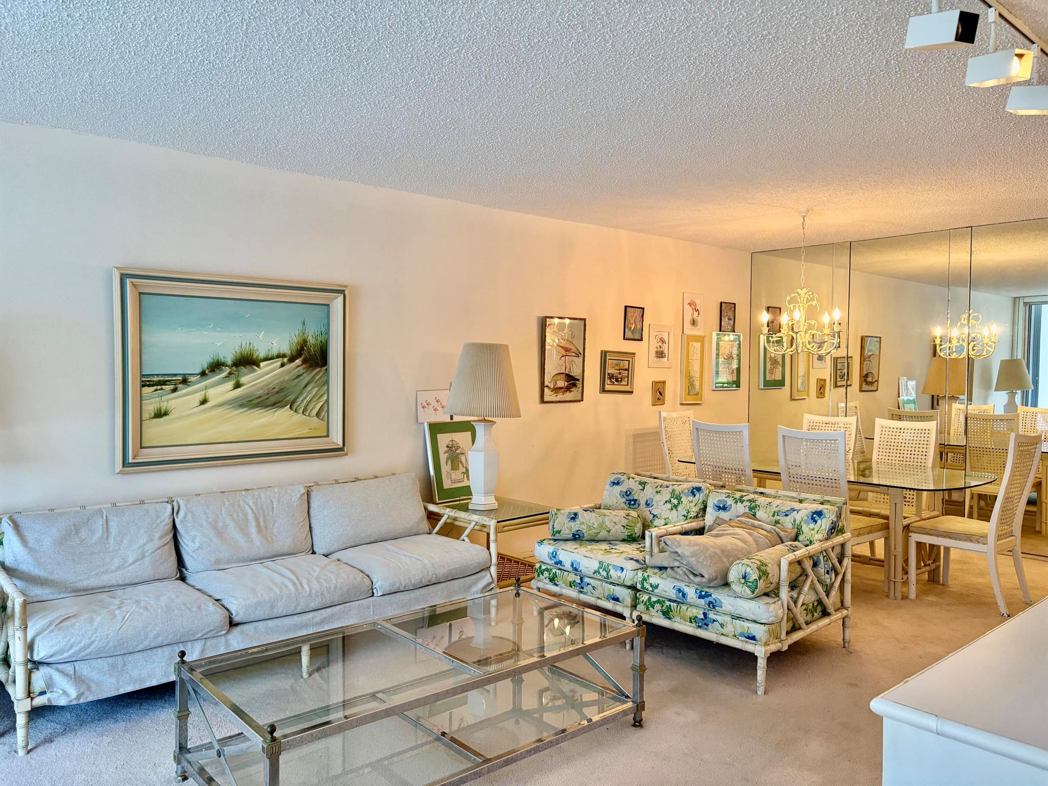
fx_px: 787
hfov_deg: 67.3
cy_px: 393
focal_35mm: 26
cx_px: 524
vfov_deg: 53.1
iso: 160
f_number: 1.6
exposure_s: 1/120
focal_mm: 5.96
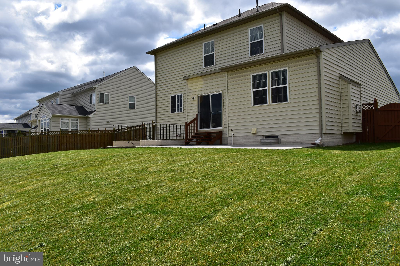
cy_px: 133
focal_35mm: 27
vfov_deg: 47.9
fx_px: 300
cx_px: 200
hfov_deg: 67.4
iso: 220
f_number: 11
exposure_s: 1/500
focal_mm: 18
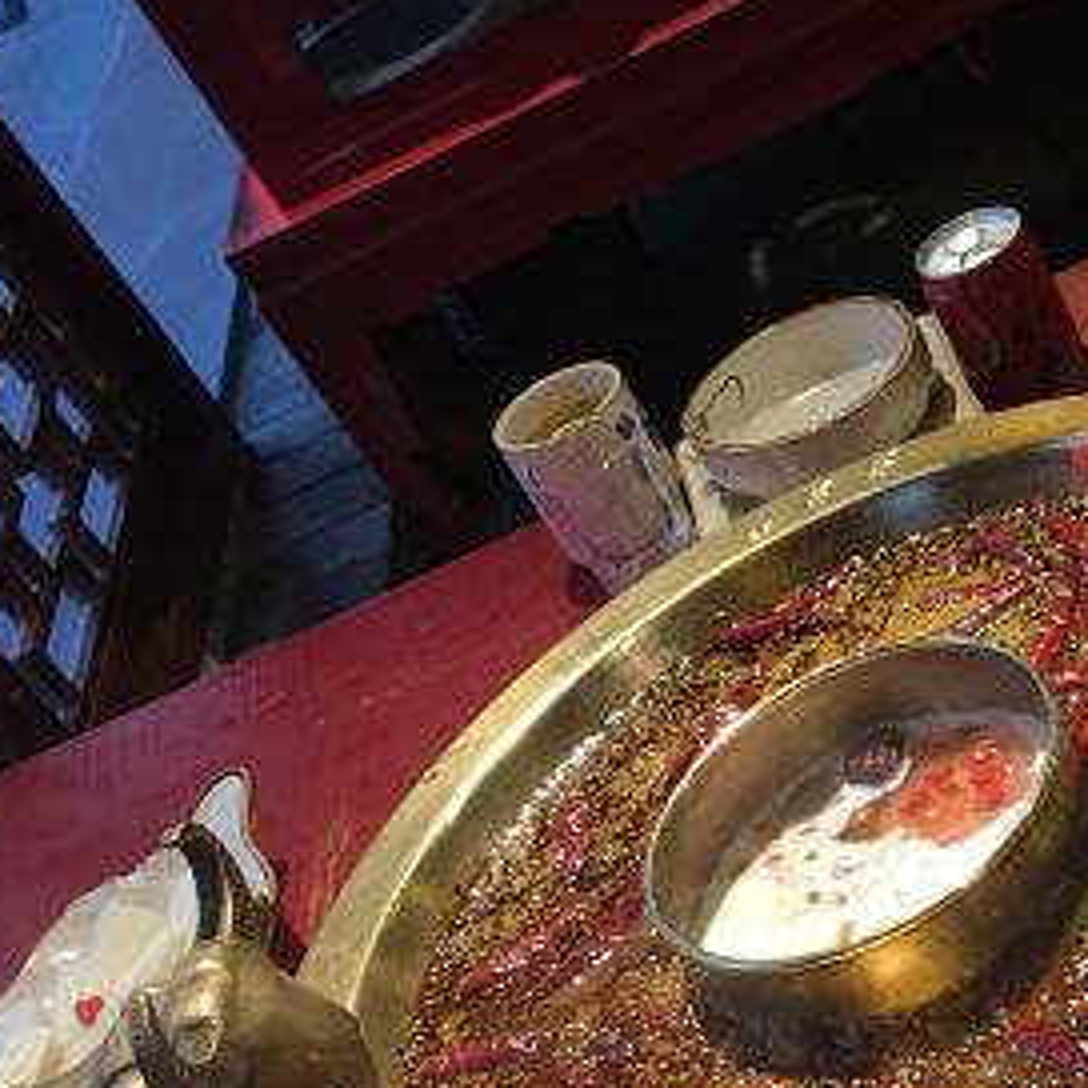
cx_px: 1084
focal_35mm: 66
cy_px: 782
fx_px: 2347
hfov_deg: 24.9
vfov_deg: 25.9
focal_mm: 4.15
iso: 50
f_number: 2.2
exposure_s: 1/33
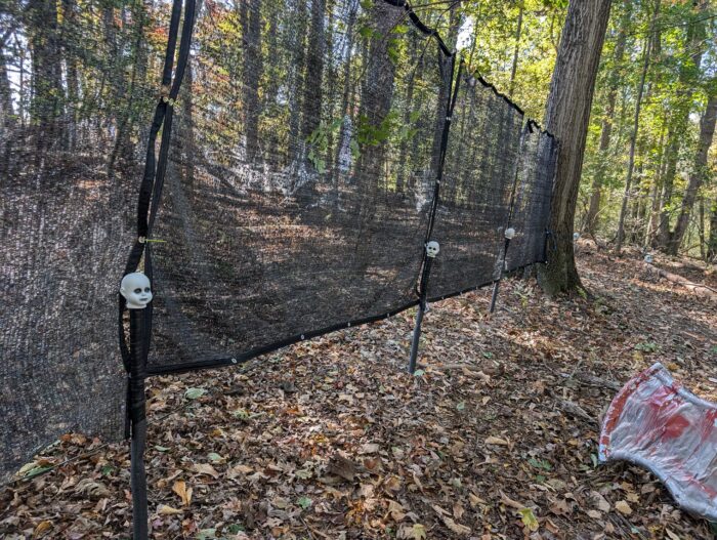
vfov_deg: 56.9
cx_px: 358
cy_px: 270
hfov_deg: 71.5
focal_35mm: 24
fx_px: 498
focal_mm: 6.9
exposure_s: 1/555
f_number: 1.68
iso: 164
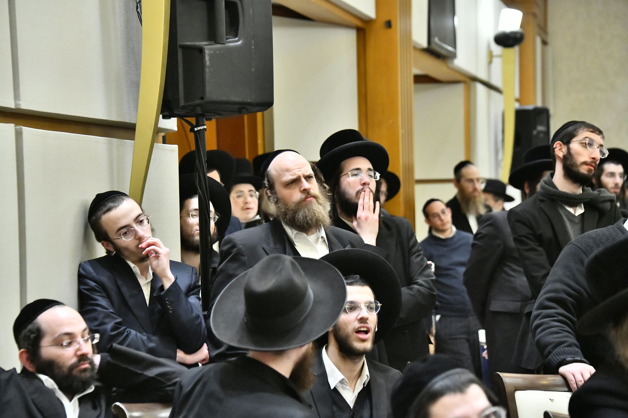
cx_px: 314
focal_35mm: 105
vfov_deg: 13.0
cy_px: 209
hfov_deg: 19.5
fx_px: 1831
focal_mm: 105
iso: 6400
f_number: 5.3
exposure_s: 1/60
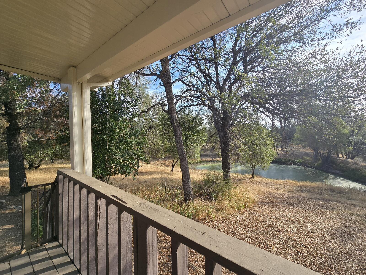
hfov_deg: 106.2
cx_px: 183
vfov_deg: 89.9
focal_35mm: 13
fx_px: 137
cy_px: 138
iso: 50
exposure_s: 1/1000
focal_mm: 2.2
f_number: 2.2
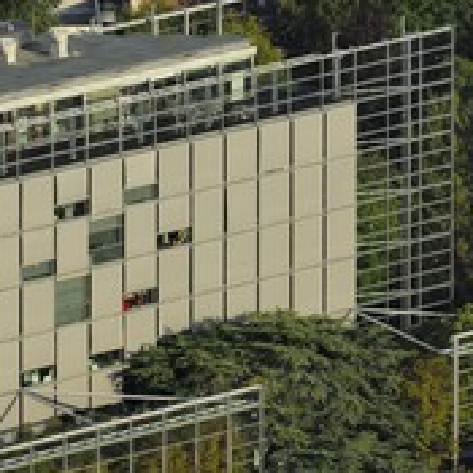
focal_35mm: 921
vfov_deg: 1.9
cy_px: 335
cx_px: 115
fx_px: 14238
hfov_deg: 1.9
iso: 100
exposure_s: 1/640
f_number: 4.8
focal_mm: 300
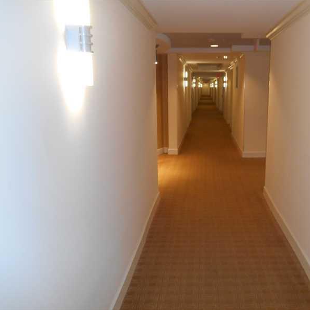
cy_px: 154
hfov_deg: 51.8
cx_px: 199
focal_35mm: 31
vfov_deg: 52.5
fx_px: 314
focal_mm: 4.7
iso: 200
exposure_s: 1/25
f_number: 3.4
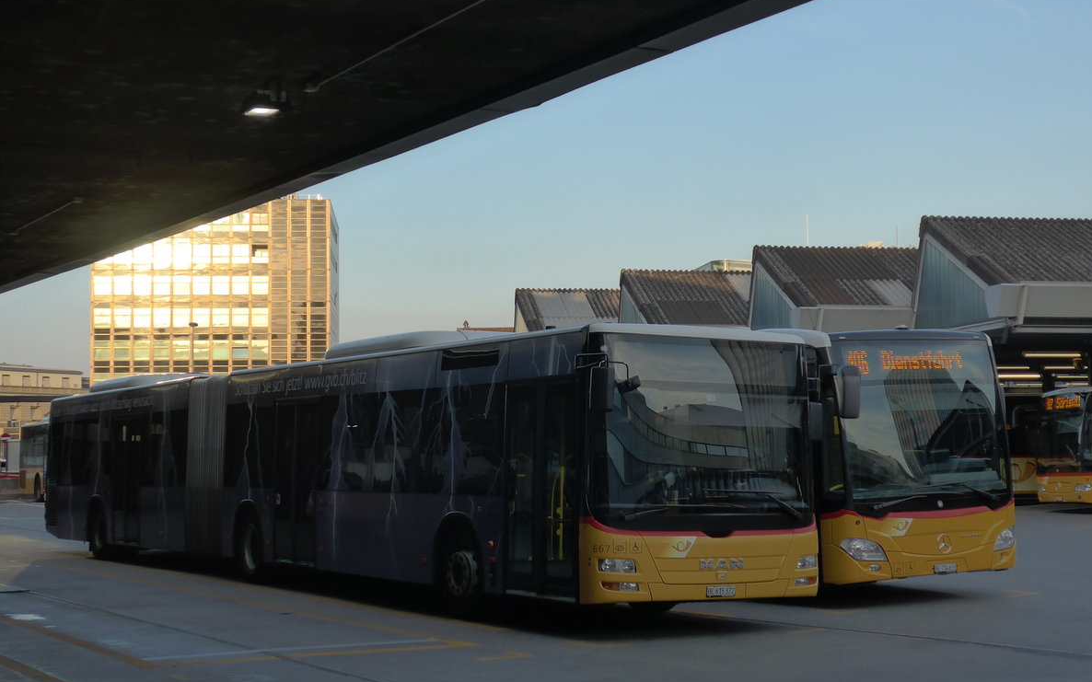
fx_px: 1756
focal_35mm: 59
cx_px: 552
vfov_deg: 22.0
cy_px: 319
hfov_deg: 34.5
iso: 160
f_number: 3.4
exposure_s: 1/500
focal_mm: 11.3
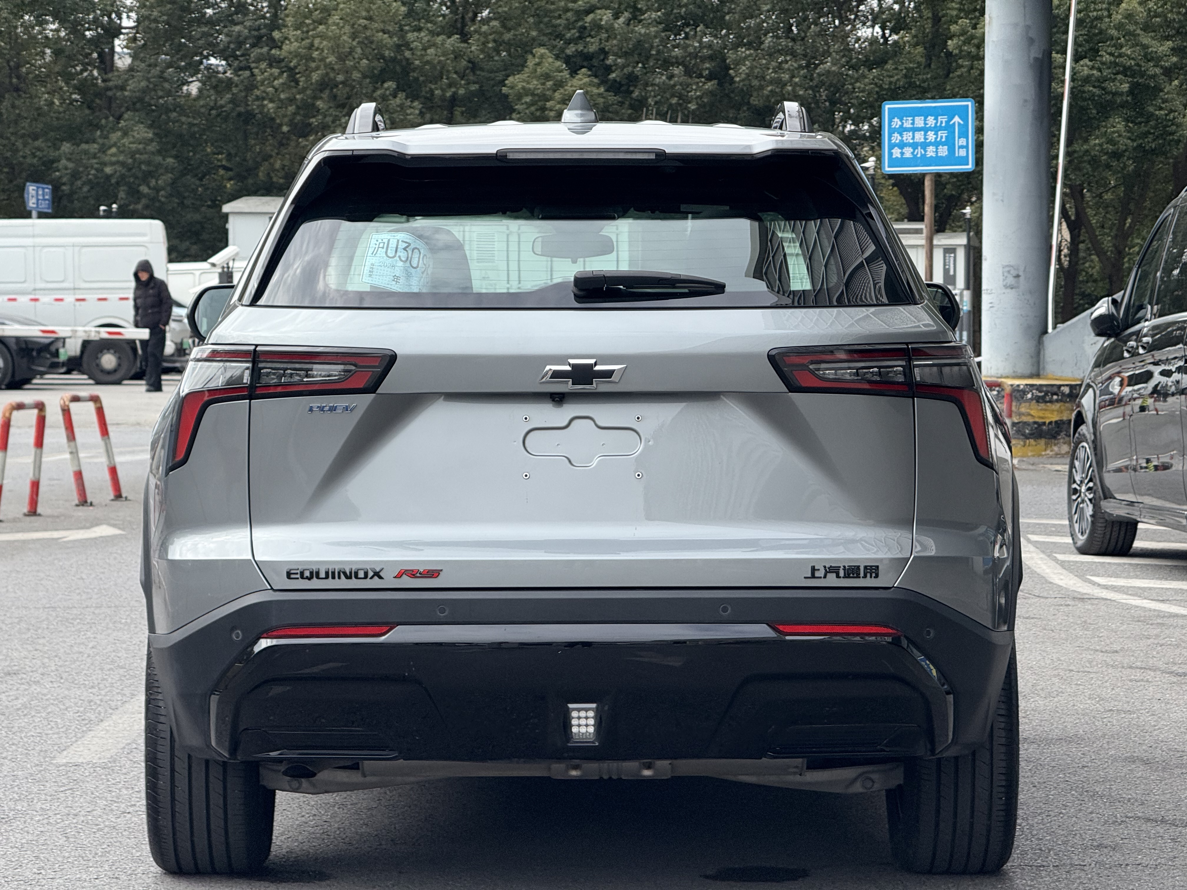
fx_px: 4115
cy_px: 445
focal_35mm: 120
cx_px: 594
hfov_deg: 16.4
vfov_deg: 12.3
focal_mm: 15.66
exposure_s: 1/514
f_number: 2.8
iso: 50
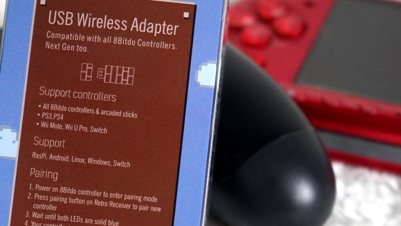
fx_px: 1627
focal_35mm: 153
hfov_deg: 14.0
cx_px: 94
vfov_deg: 7.9
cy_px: 138
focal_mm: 70
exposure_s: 1/80
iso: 1250
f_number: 5.6
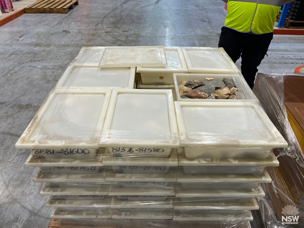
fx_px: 228
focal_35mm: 26
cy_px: 114
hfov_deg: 67.3
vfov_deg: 53.1
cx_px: 152
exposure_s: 1/100
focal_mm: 5.1
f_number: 1.6
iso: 80
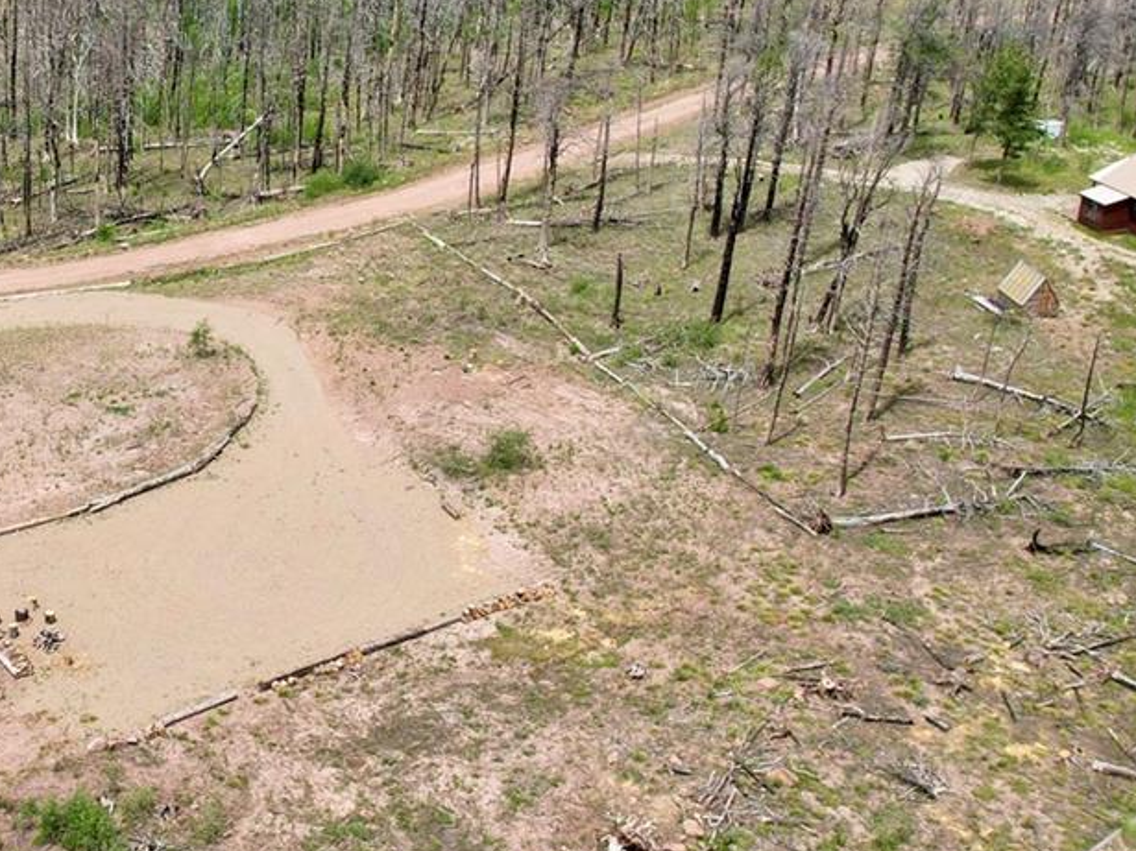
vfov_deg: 26.4
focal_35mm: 55
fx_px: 1805
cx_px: 107
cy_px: 294
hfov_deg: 33.1
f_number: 2.8
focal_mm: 8.38
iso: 100
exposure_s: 1/640
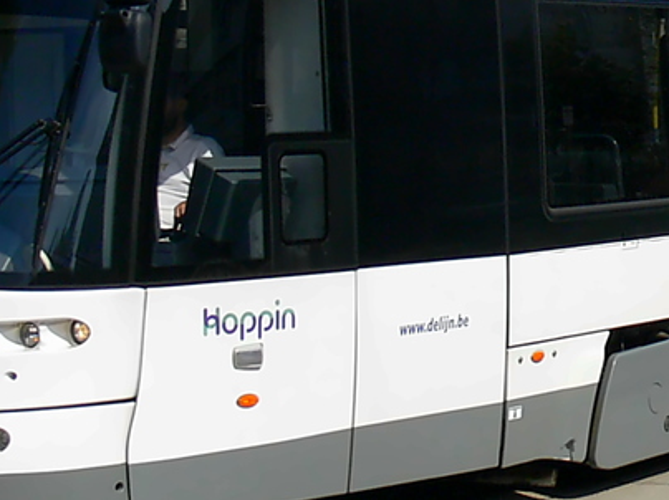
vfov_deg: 13.9
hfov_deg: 18.5
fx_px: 2008
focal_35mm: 104
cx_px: 643
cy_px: -68
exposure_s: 1/800
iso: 80
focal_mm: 7.4
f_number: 4.5
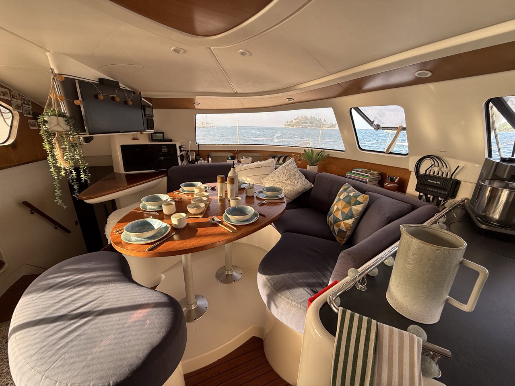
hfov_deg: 102.1
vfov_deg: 85.7
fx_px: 208
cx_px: 258
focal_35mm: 14
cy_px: 193
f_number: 2.2
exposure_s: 1/175
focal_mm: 2.2
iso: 64
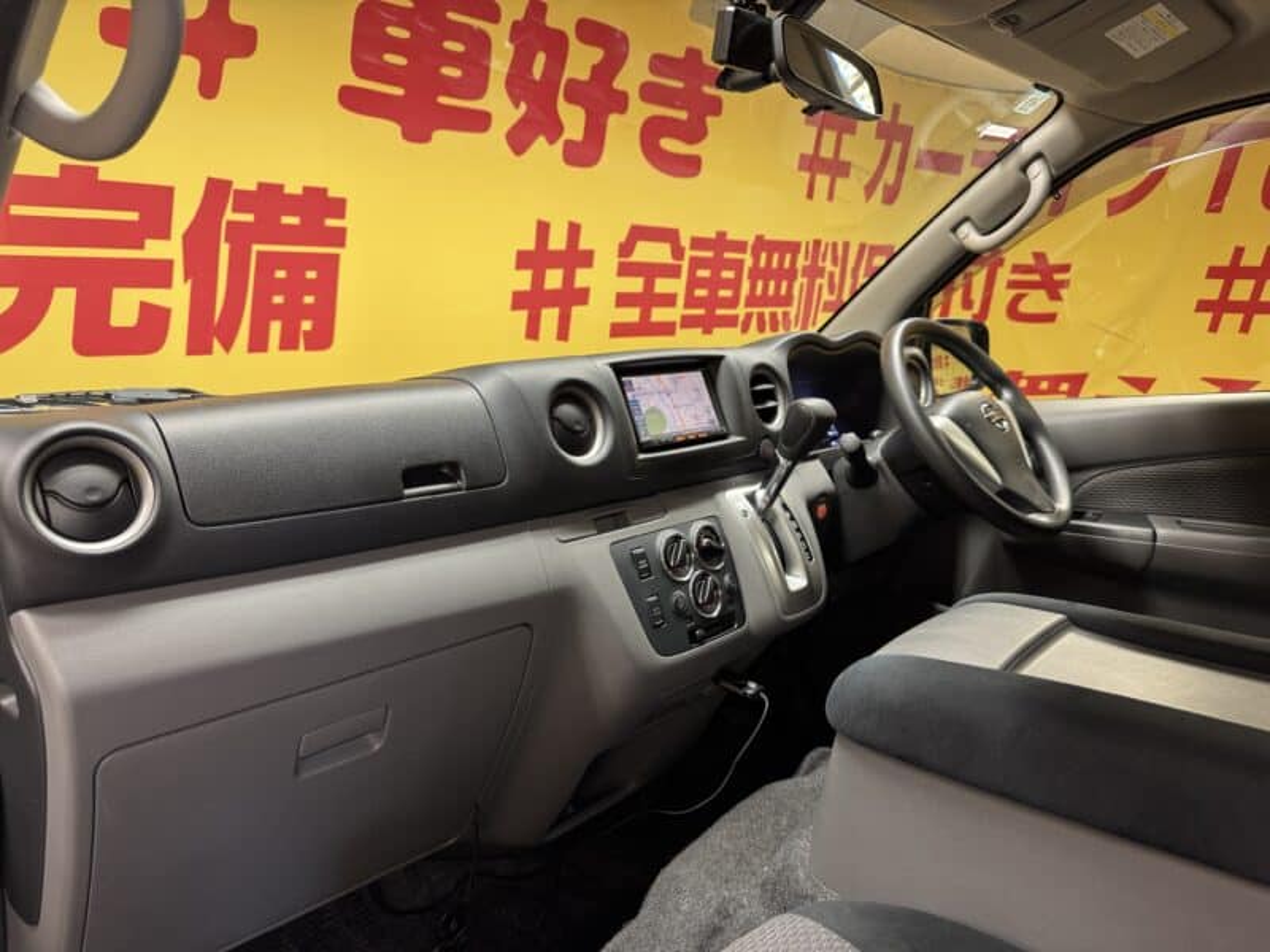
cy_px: 476
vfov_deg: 56.8
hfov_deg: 71.6
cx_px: 635
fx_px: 881
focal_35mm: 24
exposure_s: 1/50
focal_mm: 6.76
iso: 125
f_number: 1.78
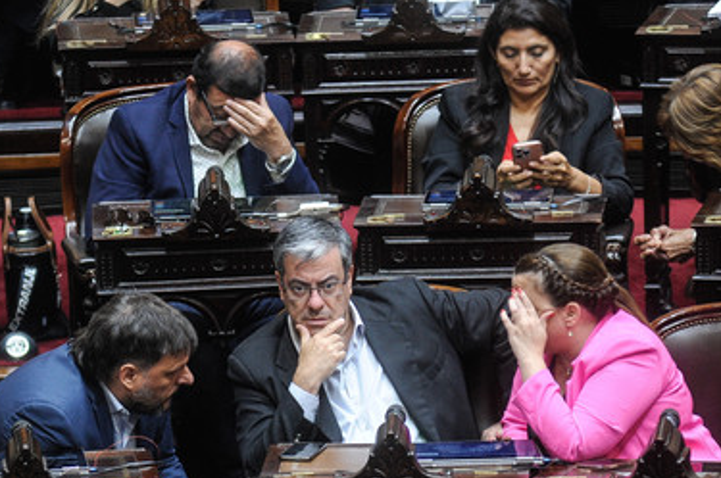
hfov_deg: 5.4
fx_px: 7681
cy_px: 350
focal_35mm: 384
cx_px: 342
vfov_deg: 3.6
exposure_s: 1/125
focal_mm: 200
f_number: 2.8
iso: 1600
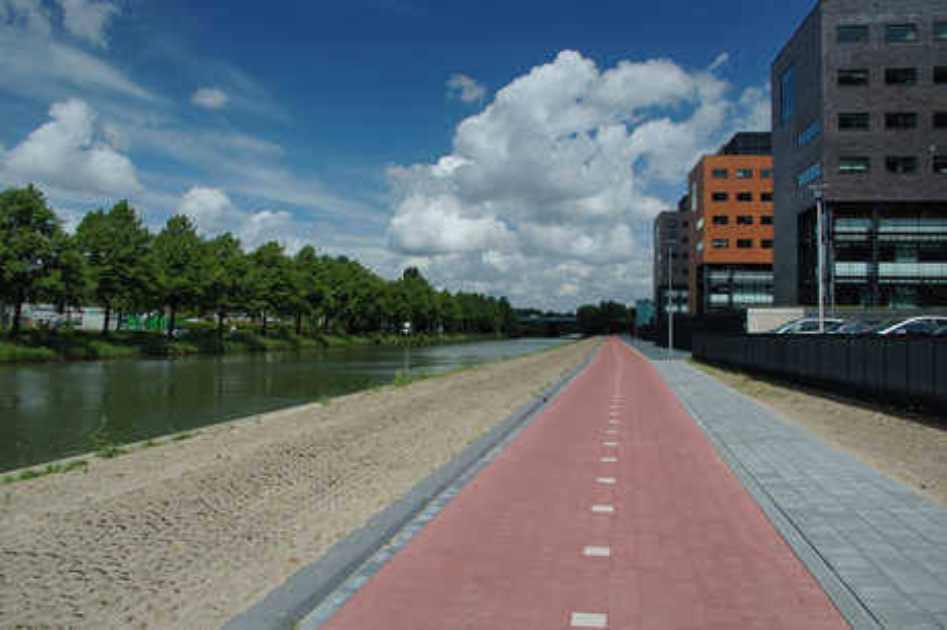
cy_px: 315
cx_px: 474
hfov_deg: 67.4
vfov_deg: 47.9
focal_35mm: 27
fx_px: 710
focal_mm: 18
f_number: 8
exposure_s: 1/500
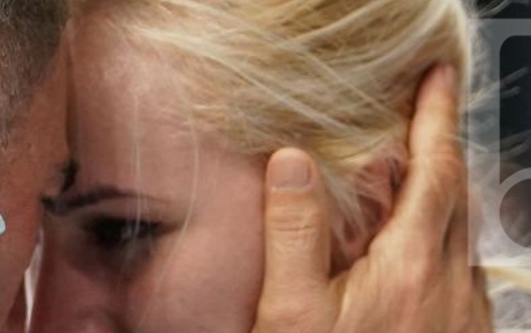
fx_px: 9167
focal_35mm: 633
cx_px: 134
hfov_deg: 3.3
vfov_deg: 2.1
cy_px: 143
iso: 2500
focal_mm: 135
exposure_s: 1/1000
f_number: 2.8
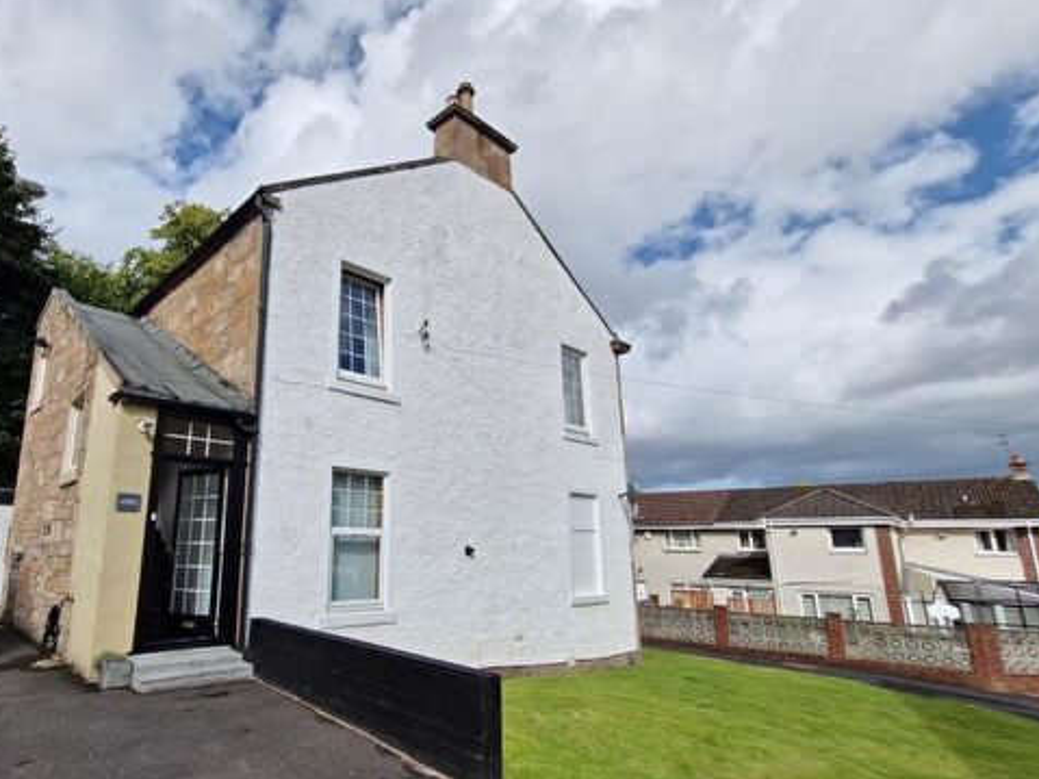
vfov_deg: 68.6
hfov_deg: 83.2
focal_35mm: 19
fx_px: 570
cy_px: 413
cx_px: 397
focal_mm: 1.74
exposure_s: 1/2400
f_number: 2.2
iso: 50
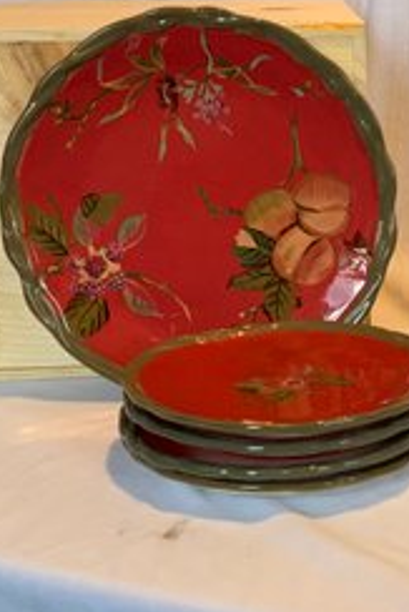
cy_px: 302
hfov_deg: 17.7
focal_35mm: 76
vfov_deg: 26.6
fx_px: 1293
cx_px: 373
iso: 320
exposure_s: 1/60
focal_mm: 6
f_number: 2.4
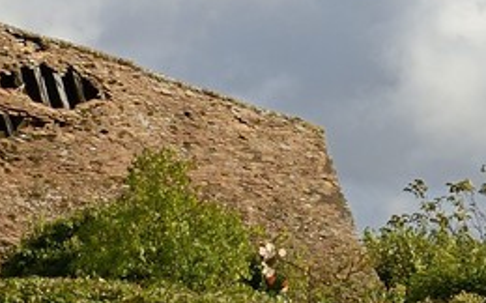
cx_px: -905
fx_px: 4155
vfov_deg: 4.1
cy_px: -375
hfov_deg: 6.2
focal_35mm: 314
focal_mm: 50
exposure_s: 1/250
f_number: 14
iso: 200
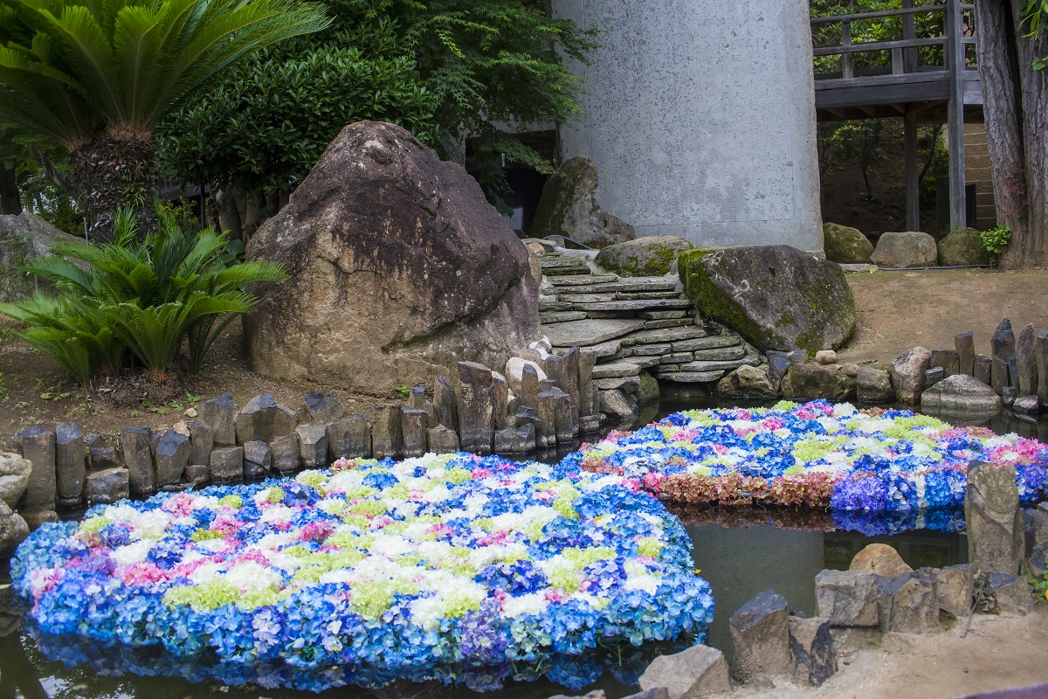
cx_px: 524
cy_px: 350
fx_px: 1019
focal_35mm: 35
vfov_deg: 37.9
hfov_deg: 54.4
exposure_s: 1/320
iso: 1600
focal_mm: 35
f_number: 9
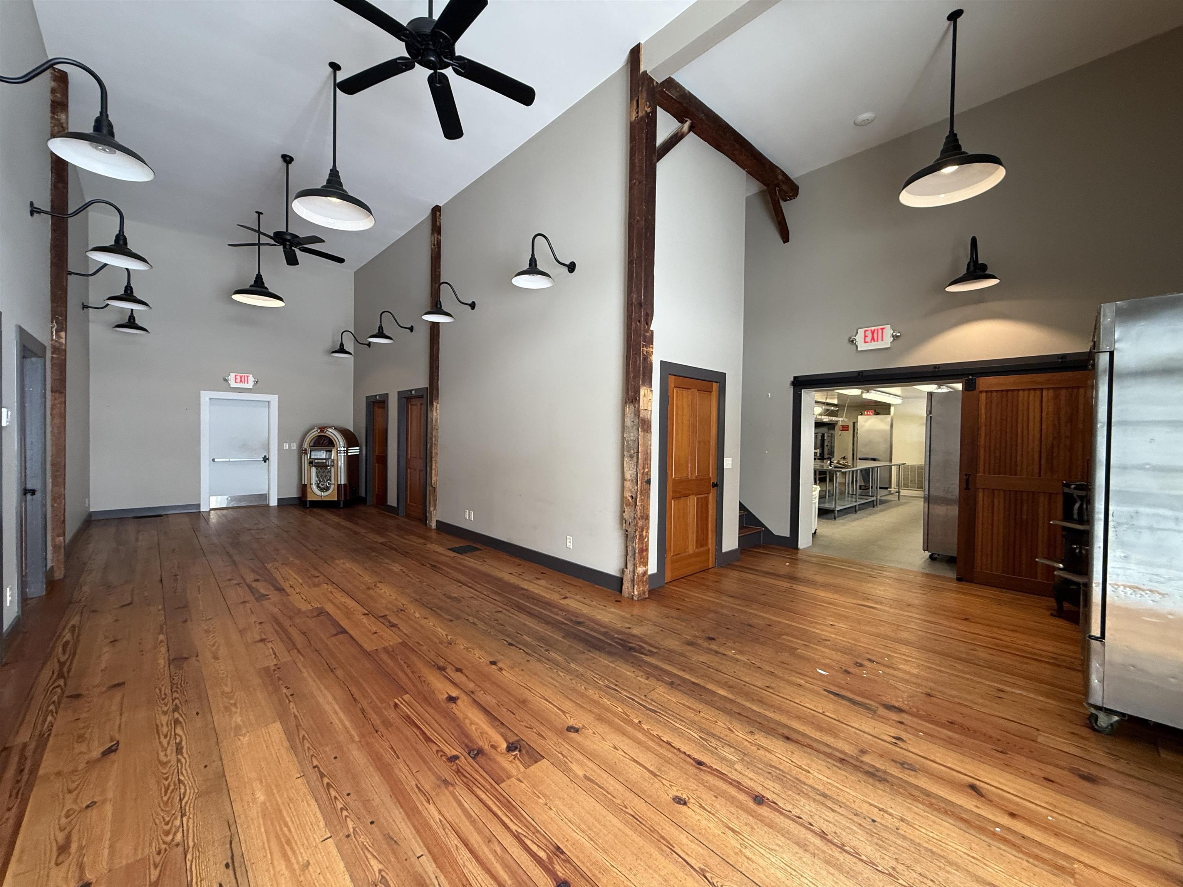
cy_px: 444
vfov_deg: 85.7
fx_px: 478
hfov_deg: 102.1
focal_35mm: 14
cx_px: 592
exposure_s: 1/60
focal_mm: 2.22
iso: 200
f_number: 2.2
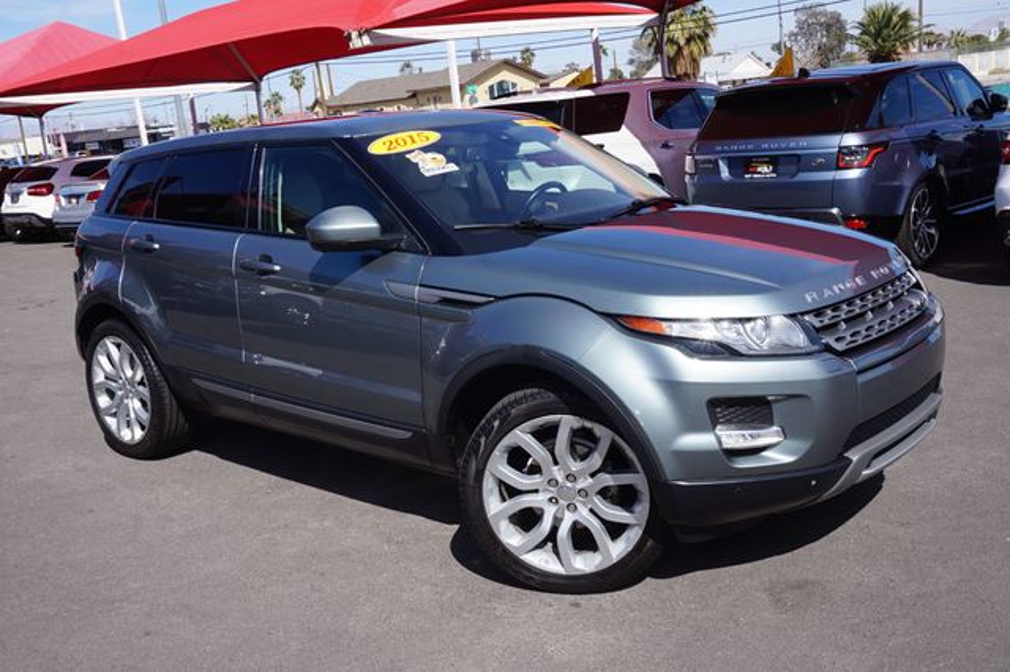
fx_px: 1009
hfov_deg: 53.2
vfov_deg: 36.8
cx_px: 505
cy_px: 336
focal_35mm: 36
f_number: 14
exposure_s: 1/80
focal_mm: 24
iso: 100
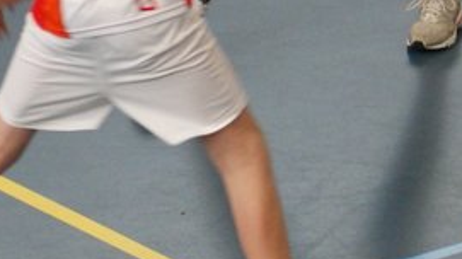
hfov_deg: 5.6
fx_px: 4680
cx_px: 411
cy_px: -169
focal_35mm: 382
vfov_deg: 3.2
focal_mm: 55
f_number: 3.5
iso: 400
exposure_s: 1/160
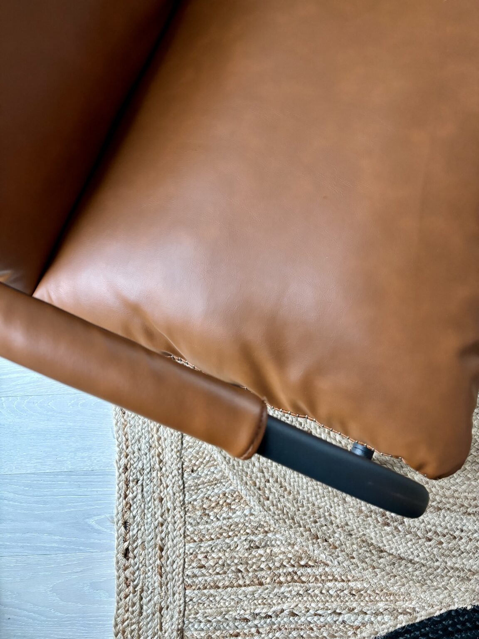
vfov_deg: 67.3
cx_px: 240
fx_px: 480
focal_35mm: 26
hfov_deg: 53.1
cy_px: 320
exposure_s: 1/50
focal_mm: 5.96
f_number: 1.6
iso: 320
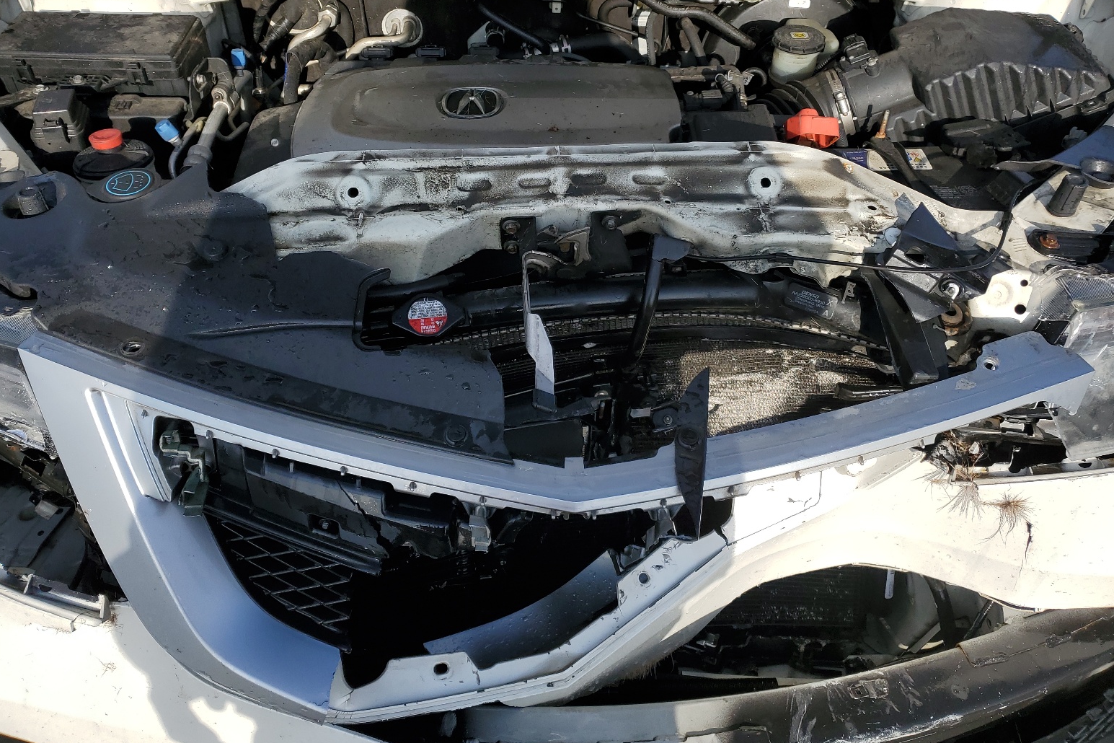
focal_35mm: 28
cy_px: 319
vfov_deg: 46.3
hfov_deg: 65.5
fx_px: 866
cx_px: 549
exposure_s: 1/3333
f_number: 1.5
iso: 50
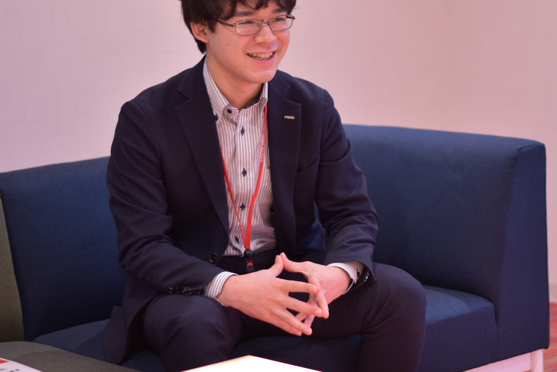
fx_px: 1764
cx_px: 300
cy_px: 127
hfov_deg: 17.9
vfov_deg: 12.0
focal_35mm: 114
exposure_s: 1/200
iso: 200
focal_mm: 50
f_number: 1.8
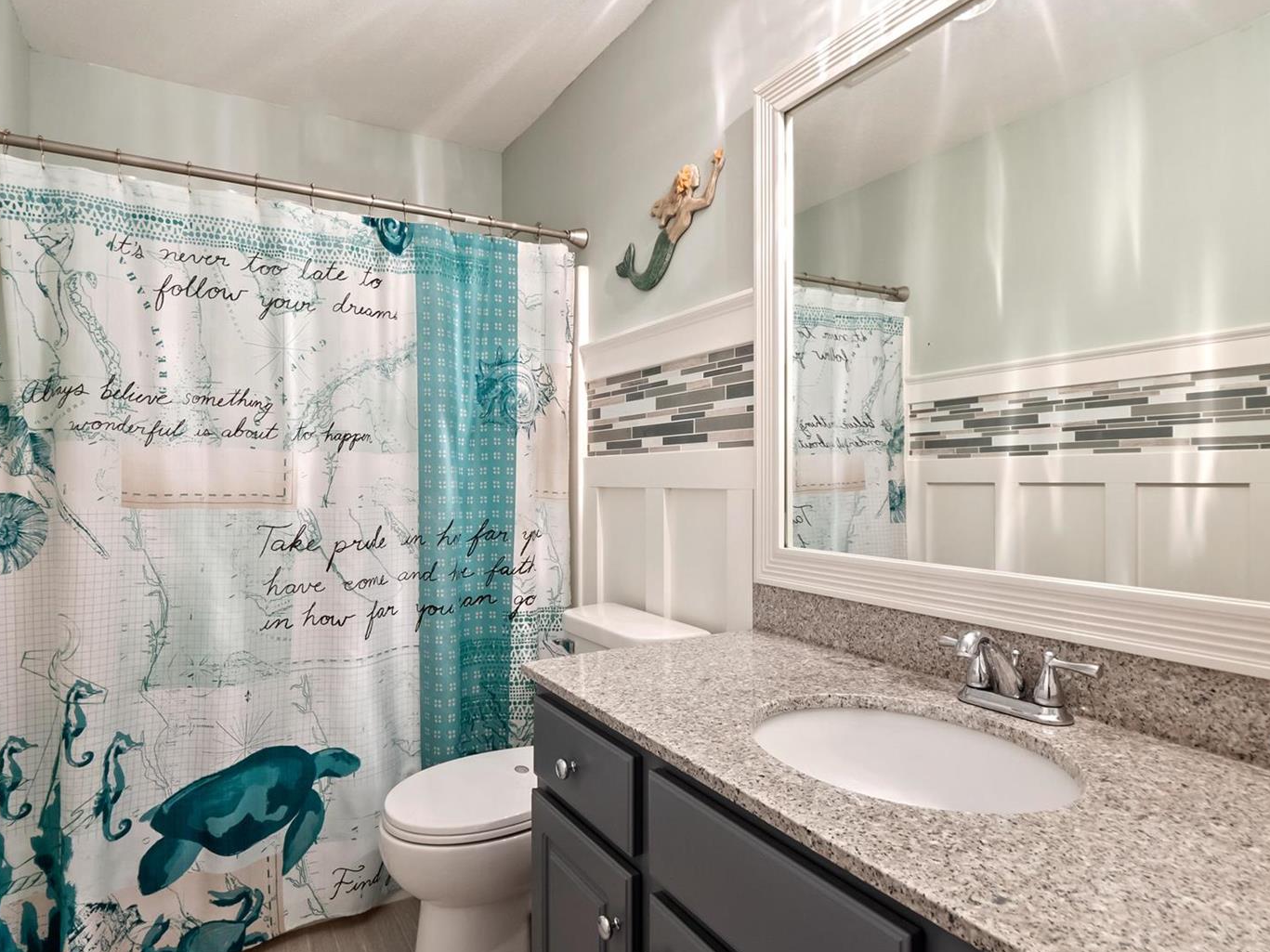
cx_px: 640
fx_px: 660
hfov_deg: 87.8
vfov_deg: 71.6
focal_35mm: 18
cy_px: 472
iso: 400
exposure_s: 1/4
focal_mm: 8
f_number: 8
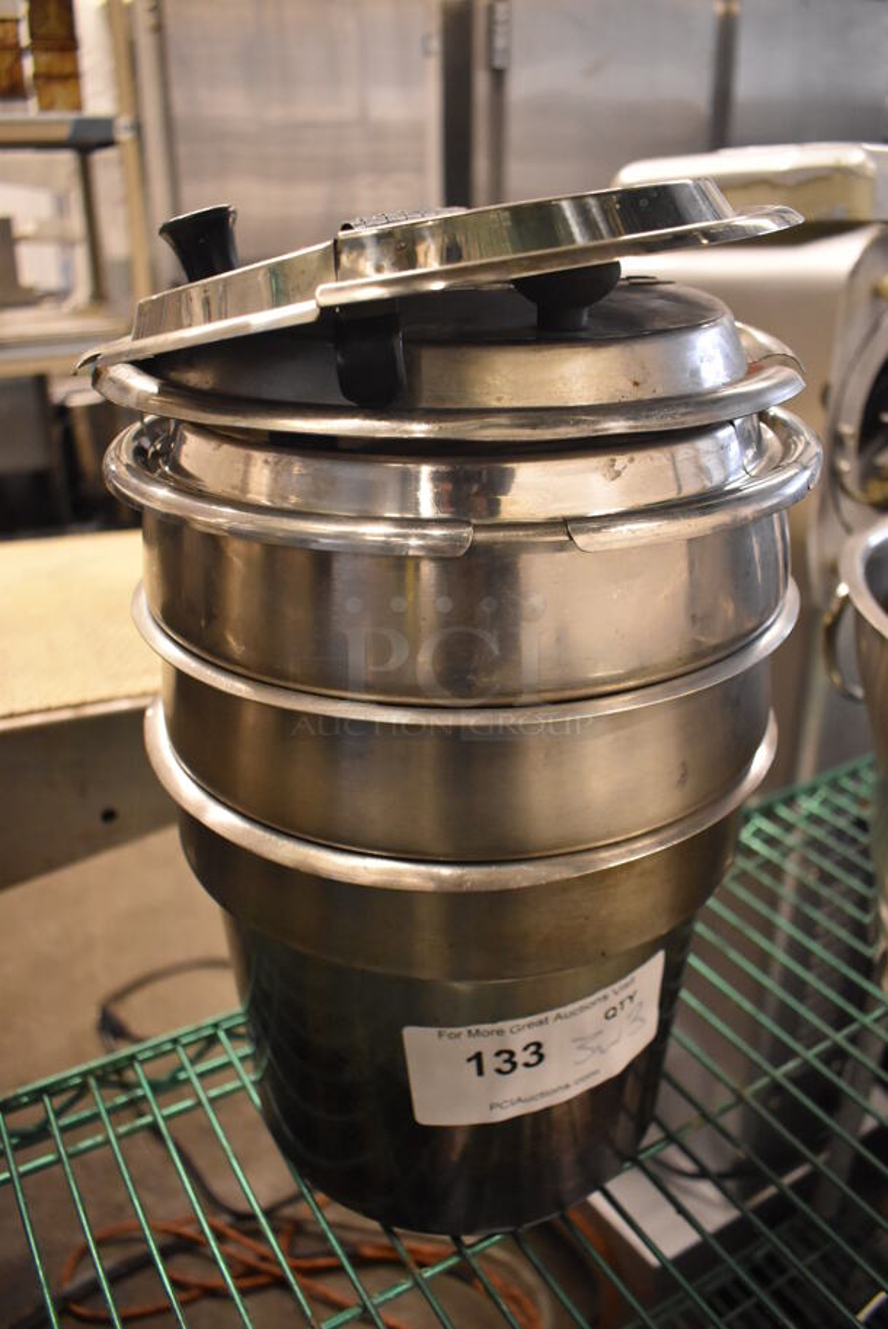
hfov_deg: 48.0
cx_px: 444
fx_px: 997
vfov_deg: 67.3
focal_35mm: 27
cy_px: 664
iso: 2800
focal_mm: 18
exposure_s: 1/125
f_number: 3.5
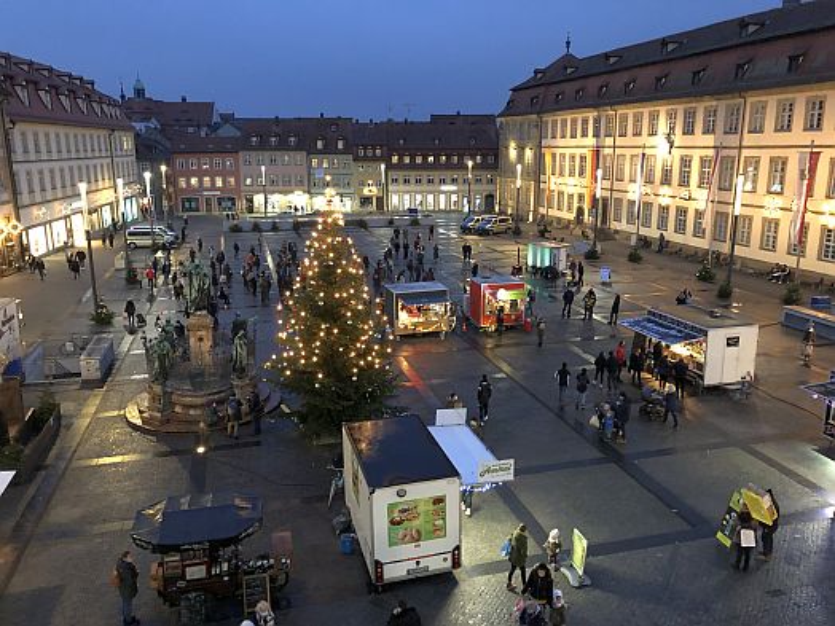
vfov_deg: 49.7
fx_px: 675
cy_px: 313
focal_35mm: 28
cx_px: 418
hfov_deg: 63.4
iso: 100
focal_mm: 3.99
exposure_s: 1/4
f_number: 1.8
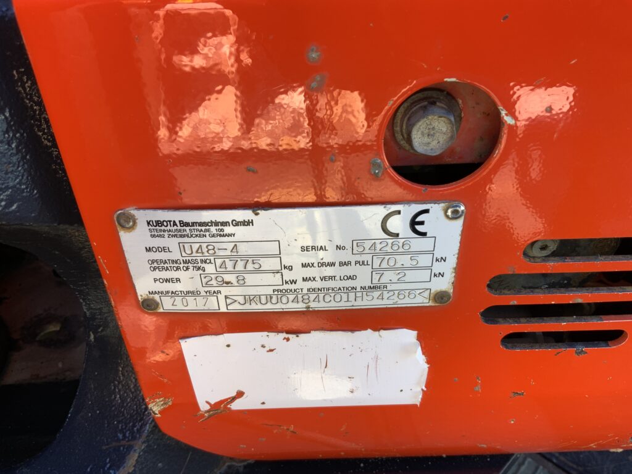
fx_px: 529
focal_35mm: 29
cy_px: 237
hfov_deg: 61.7
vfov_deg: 48.2
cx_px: 316
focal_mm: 3
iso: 25
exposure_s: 1/103
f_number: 1.8
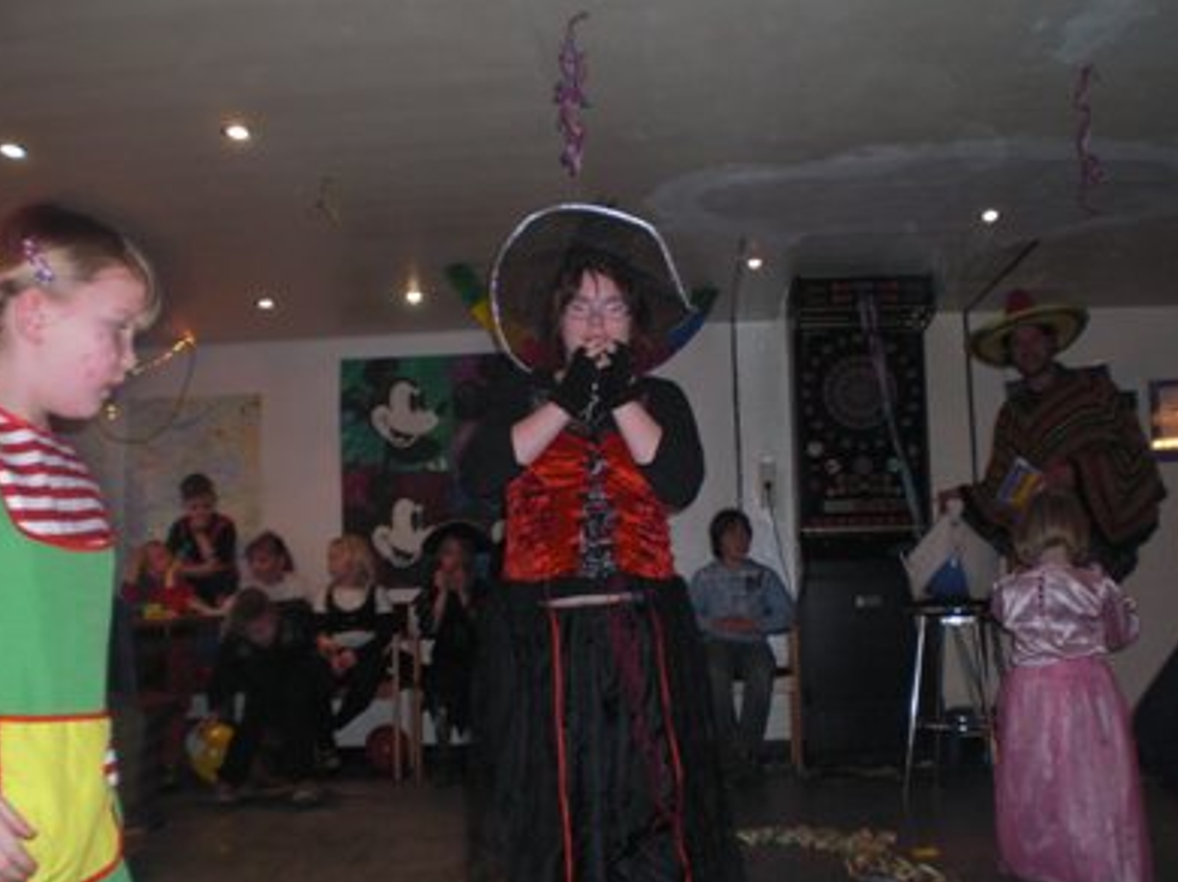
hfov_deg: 47.9
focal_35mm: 39
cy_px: 444
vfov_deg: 36.8
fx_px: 1326
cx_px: 583
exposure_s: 1/30
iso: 200
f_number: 3.1
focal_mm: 6.3
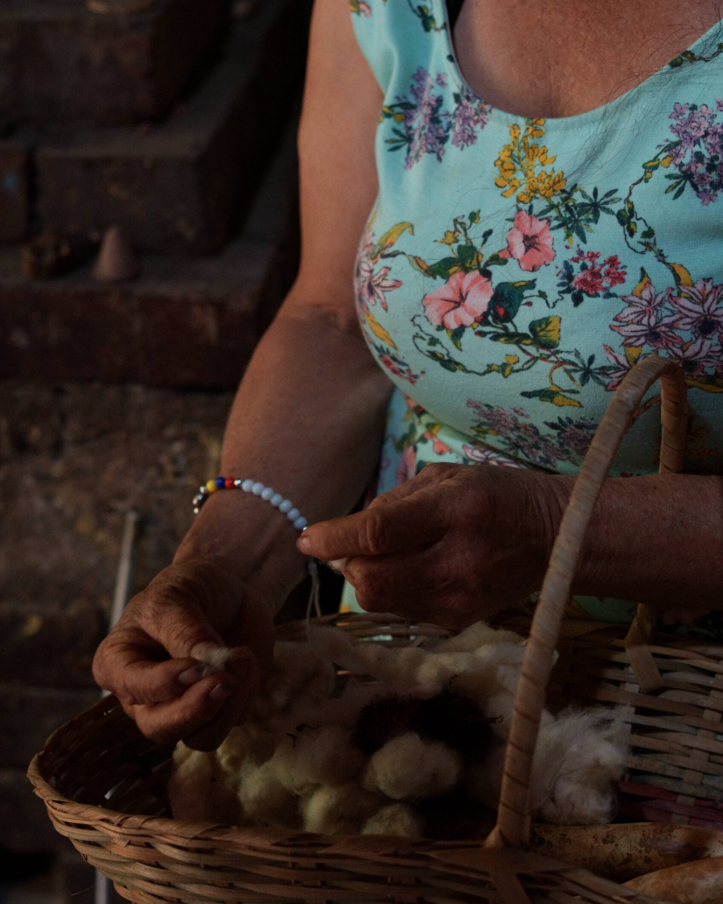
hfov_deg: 18.1
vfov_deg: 22.5
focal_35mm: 85
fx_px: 2274
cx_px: 360
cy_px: 534
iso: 2500
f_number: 3.5
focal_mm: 50
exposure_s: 1/160
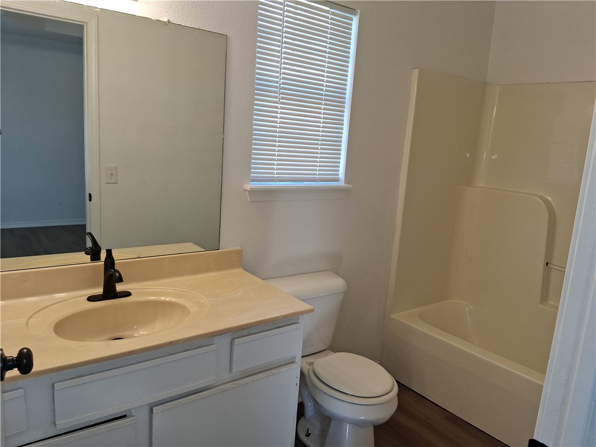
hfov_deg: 67.3
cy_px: 224
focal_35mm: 26
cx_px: 298
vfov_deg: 53.1
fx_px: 448
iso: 160
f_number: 1.8
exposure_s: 1/100
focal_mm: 3.98
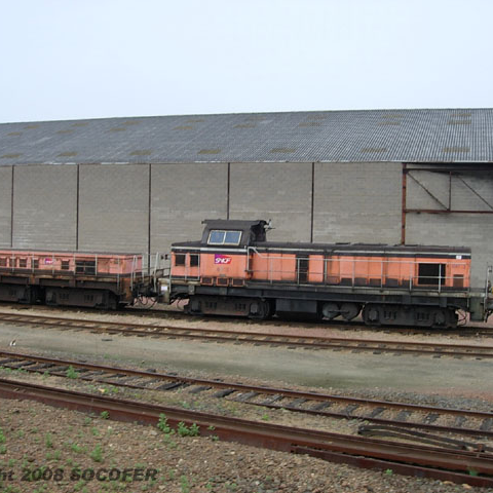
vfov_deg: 37.6
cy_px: 246
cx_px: 251
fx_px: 725
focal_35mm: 45
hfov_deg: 37.6
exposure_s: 1/430
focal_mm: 7.8
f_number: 4.8
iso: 64
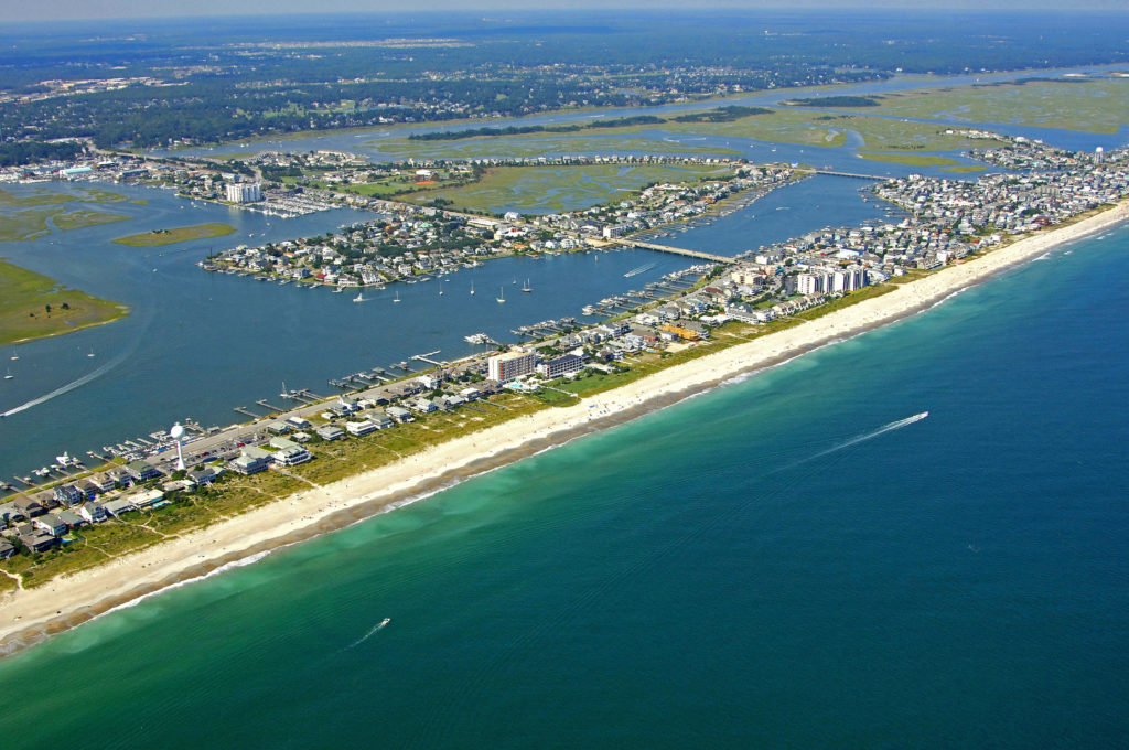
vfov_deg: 36.8
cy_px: 375
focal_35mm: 36
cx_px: 564
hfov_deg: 53.2
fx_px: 1128
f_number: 7.6
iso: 400
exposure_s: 1/1000
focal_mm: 24
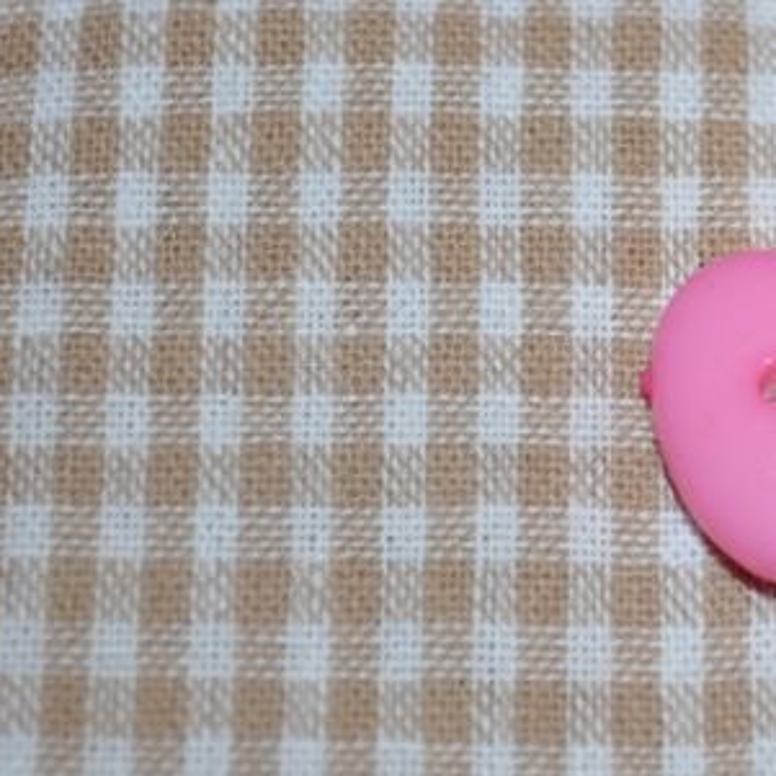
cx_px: 920
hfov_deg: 11.3
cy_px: 313
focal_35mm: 152
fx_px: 3858
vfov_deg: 11.5
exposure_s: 1/60
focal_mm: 45
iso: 200
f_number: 5.3
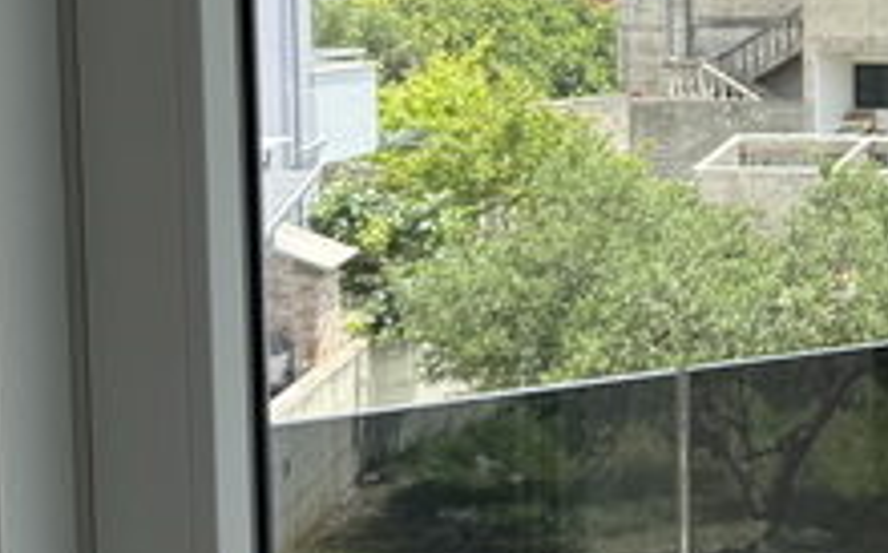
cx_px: 1401
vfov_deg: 10.4
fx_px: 3022
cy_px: 48
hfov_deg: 15.2
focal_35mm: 125
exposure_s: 1/1770
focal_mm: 6.76
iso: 80
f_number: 1.78
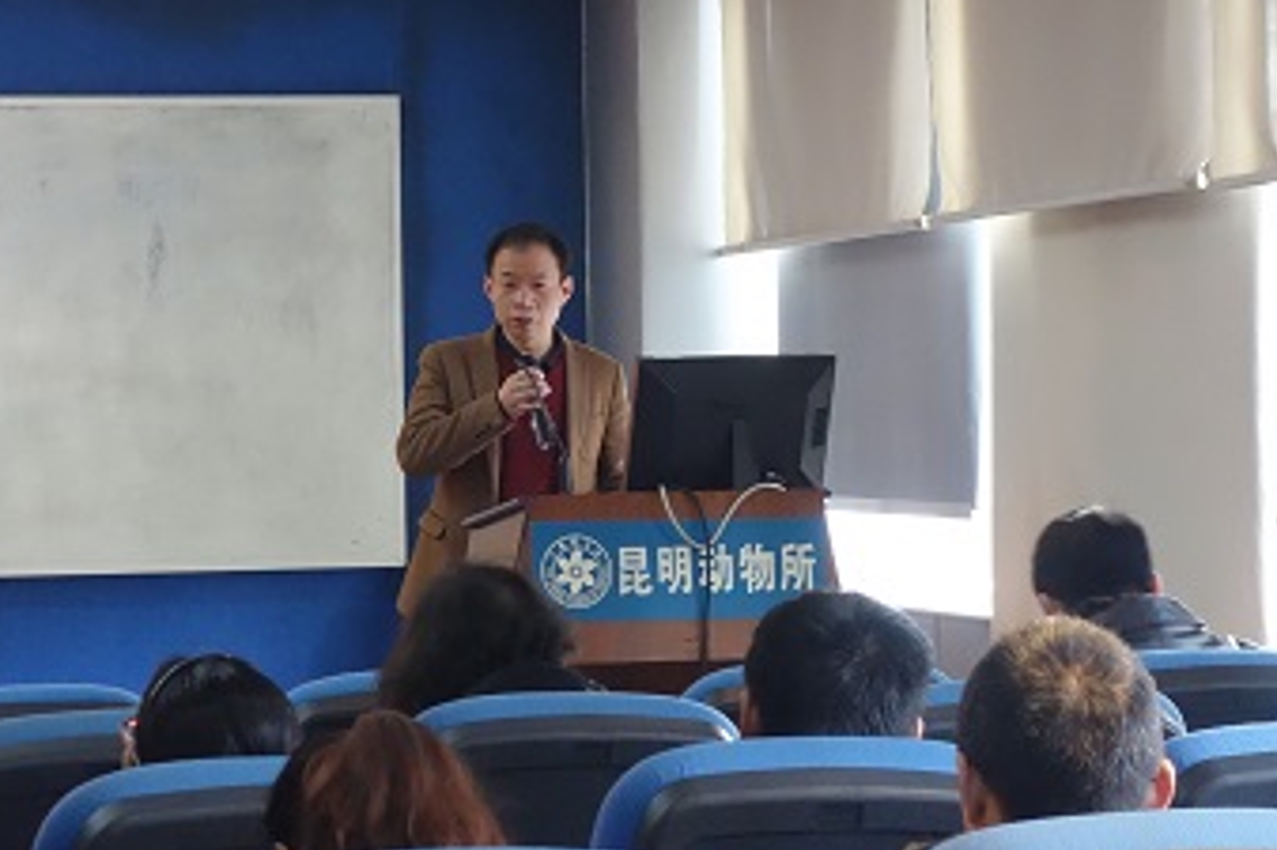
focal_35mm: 139
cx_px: 480
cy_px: 387
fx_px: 4928
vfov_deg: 9.9
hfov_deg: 14.7
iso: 3200
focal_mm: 34.94
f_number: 4.9
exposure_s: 1/40
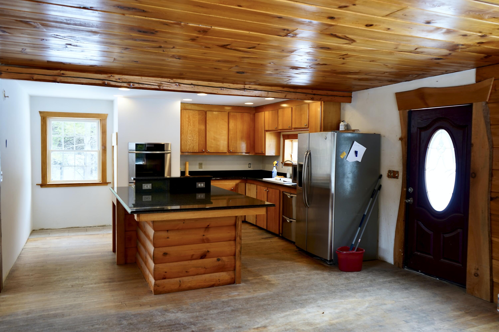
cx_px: 250
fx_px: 388
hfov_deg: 65.5
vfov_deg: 46.4
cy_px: 166
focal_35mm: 28
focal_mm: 28
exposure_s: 1/60
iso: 250
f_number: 4
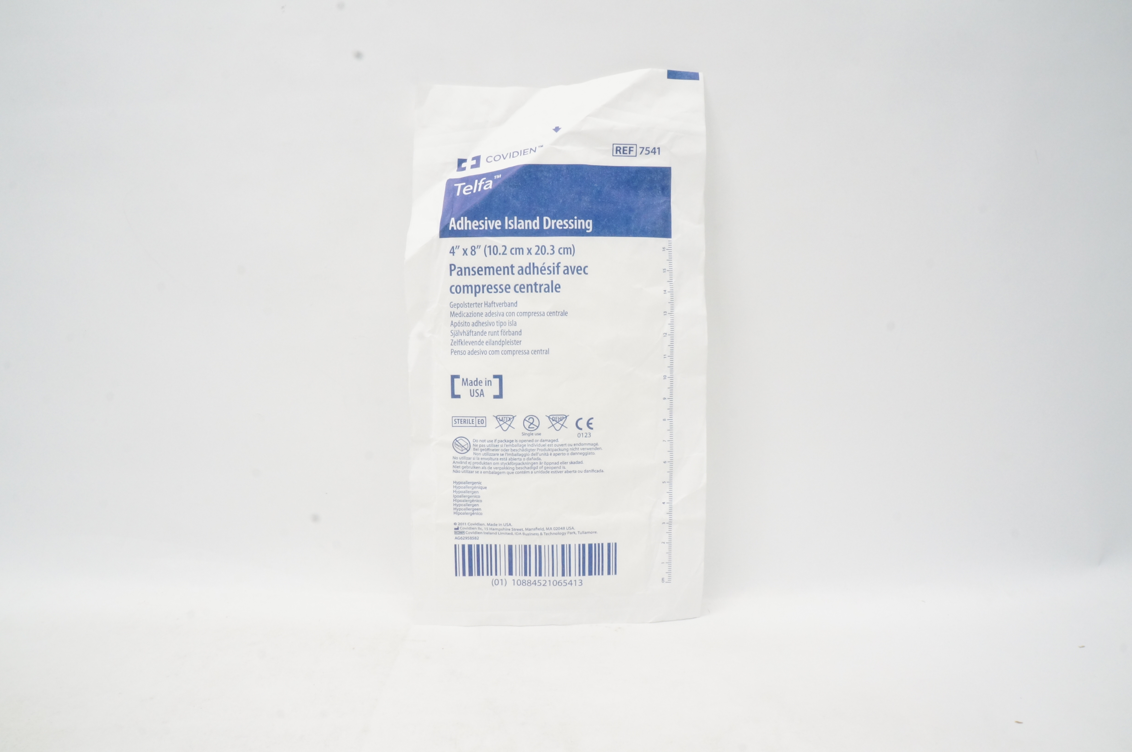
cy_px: 376
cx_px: 566
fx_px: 848
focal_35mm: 27
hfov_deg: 67.4
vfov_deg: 47.8
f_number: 18
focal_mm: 18
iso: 1600
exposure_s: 1/15
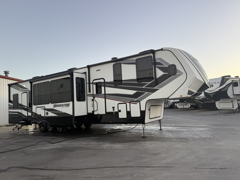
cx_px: 120
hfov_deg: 71.6
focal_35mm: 24
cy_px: 90
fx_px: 166
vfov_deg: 56.8
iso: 100
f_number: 1.78
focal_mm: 6.76
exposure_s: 1/121
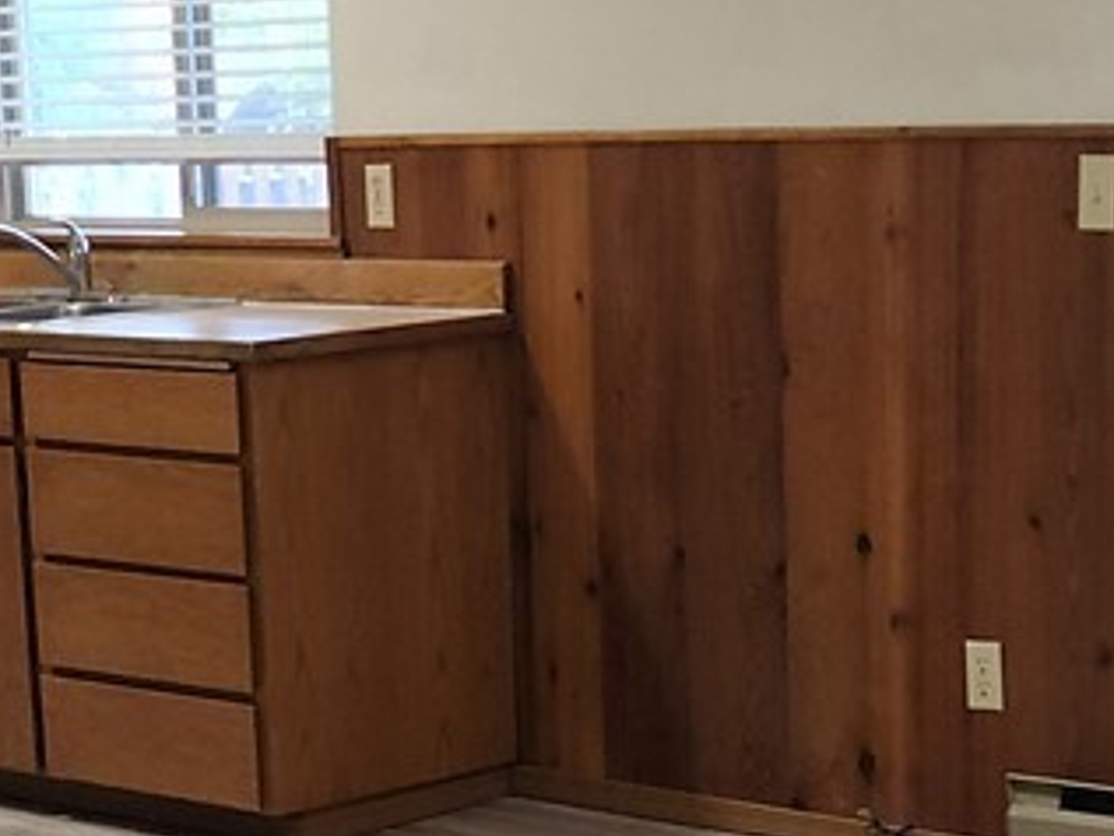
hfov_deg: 17.0
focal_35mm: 116
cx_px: 517
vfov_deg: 12.6
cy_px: 924
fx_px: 3734
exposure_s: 1/60
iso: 125
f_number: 1.8
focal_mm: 5.4
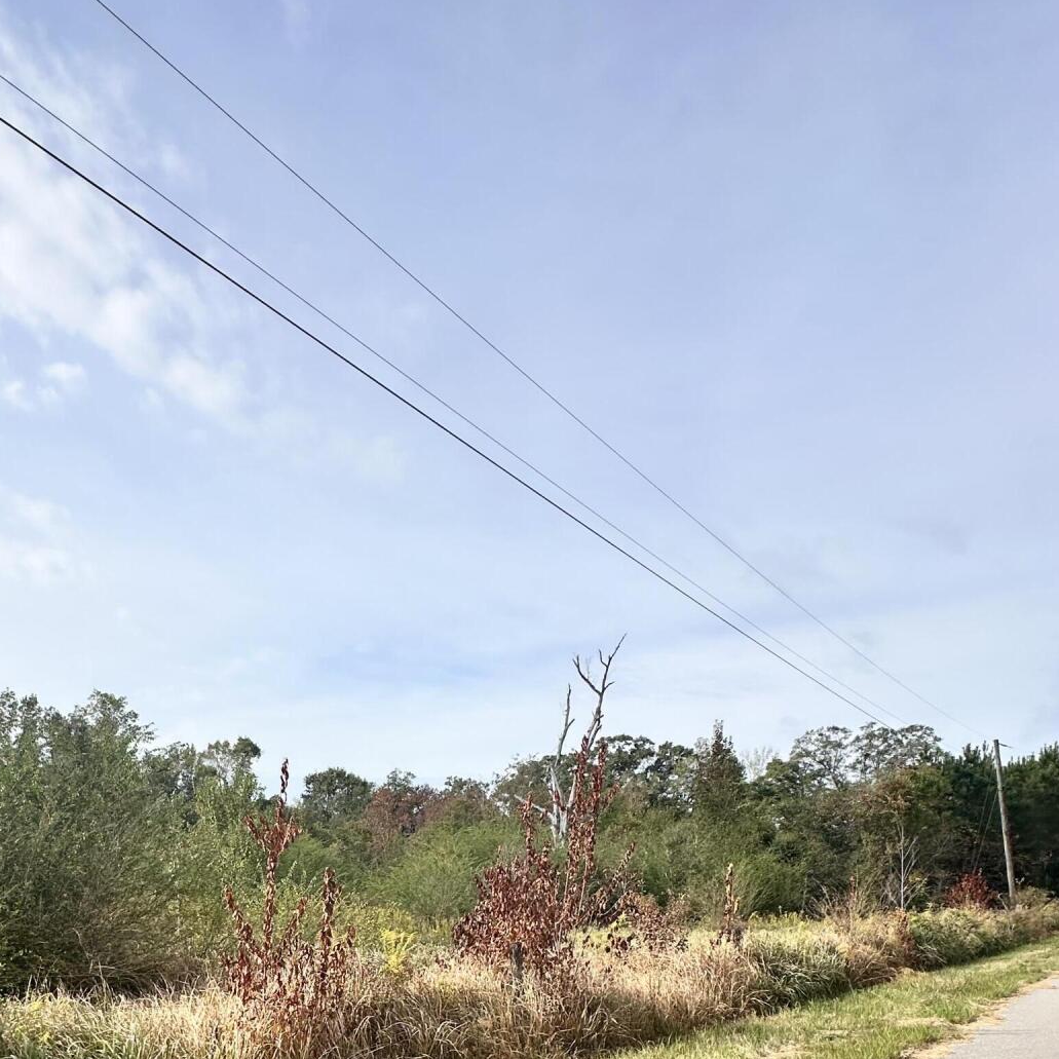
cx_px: 294
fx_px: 831
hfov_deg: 62.1
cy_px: 874
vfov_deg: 59.0
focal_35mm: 24
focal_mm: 2.22
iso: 50
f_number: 2.2
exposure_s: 1/2564
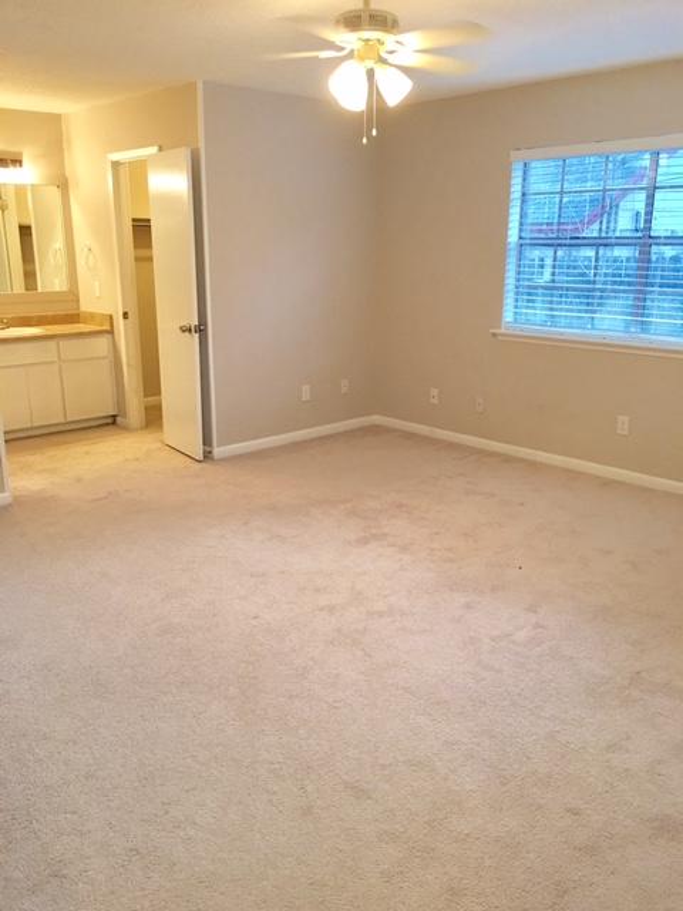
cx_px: 342
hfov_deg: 48.2
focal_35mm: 29
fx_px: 763
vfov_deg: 61.7
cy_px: 456
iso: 40
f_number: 2.2
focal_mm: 4.15
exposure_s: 1/15
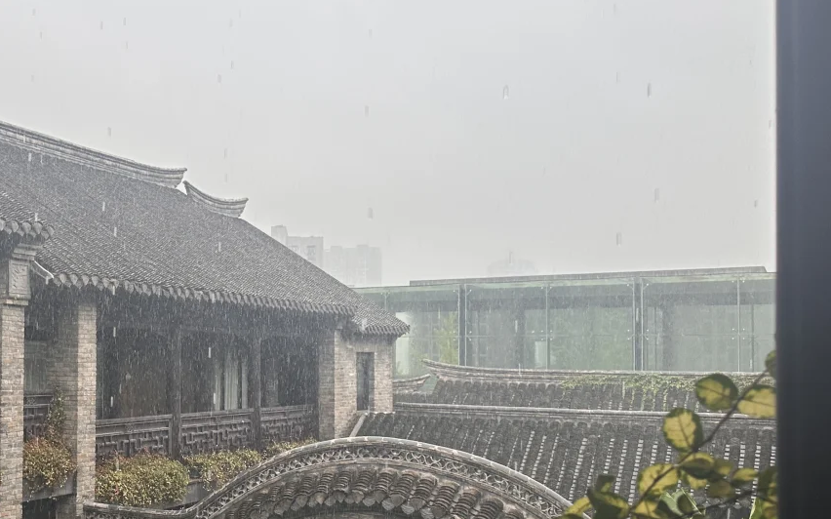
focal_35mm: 43
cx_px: 144
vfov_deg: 29.7
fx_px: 974
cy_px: 330
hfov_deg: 43.6
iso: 80
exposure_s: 1/319
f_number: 1.78
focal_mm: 6.86
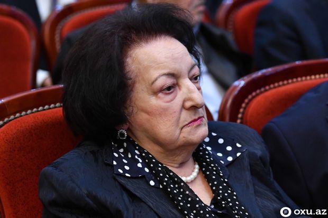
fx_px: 638
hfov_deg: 28.9
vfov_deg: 19.4
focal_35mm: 70
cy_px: 109
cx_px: 164
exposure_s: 1/200
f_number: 3.2
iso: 4000
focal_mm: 70
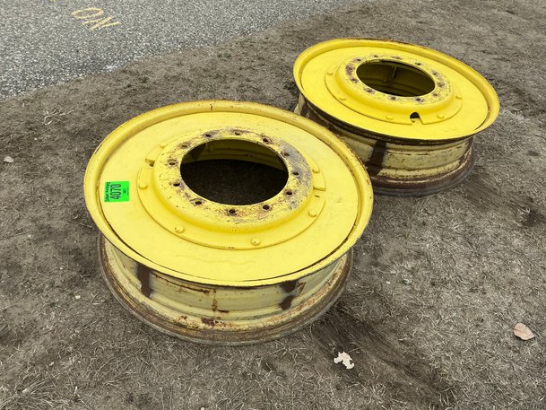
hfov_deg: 61.6
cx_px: 277
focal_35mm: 29
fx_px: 458
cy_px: 204
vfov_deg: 48.2
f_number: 1.8
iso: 25
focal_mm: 3
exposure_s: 1/540
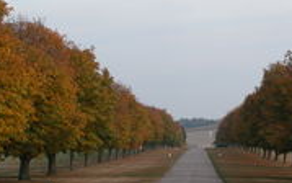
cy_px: 98
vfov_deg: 8.4
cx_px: 201
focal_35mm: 156
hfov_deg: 13.4
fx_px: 1242
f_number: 5.2
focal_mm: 16.8
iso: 100
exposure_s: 1/214
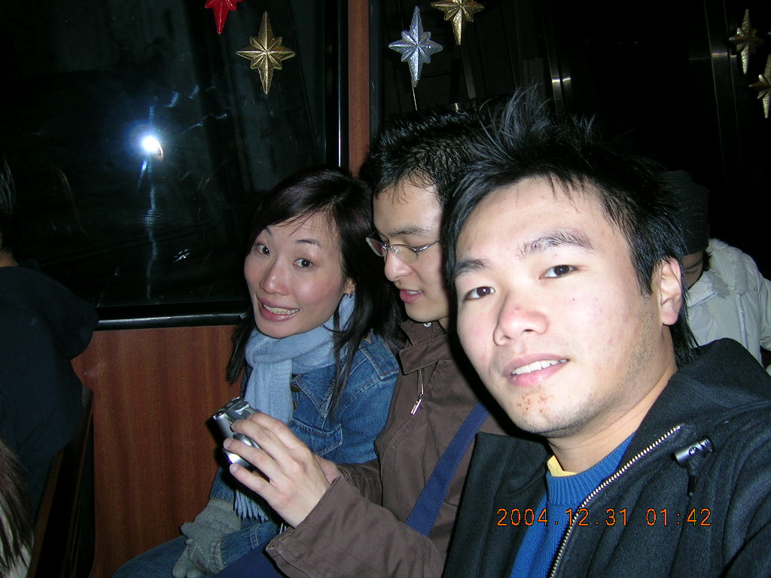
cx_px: 386
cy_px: 289
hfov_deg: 52.6
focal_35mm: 35
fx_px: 780
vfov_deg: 40.7
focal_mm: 5.4
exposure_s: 1/60.1
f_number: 2.8
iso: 50
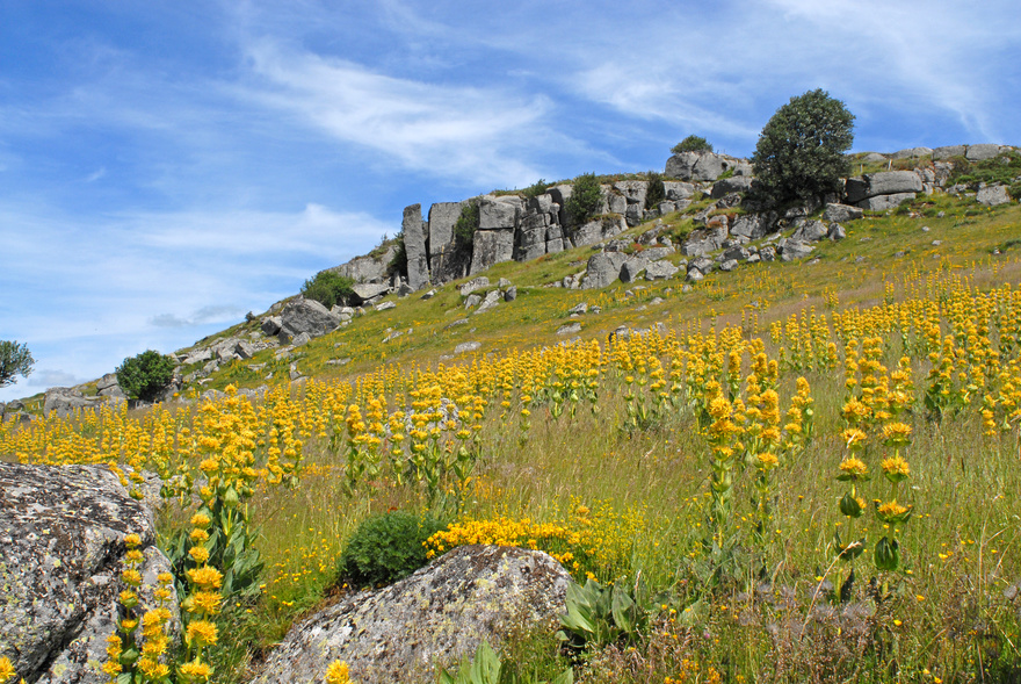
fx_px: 1022
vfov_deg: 37.0
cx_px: 510
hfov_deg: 53.1
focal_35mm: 36
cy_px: 342
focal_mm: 24
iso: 320
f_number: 11
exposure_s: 1/800
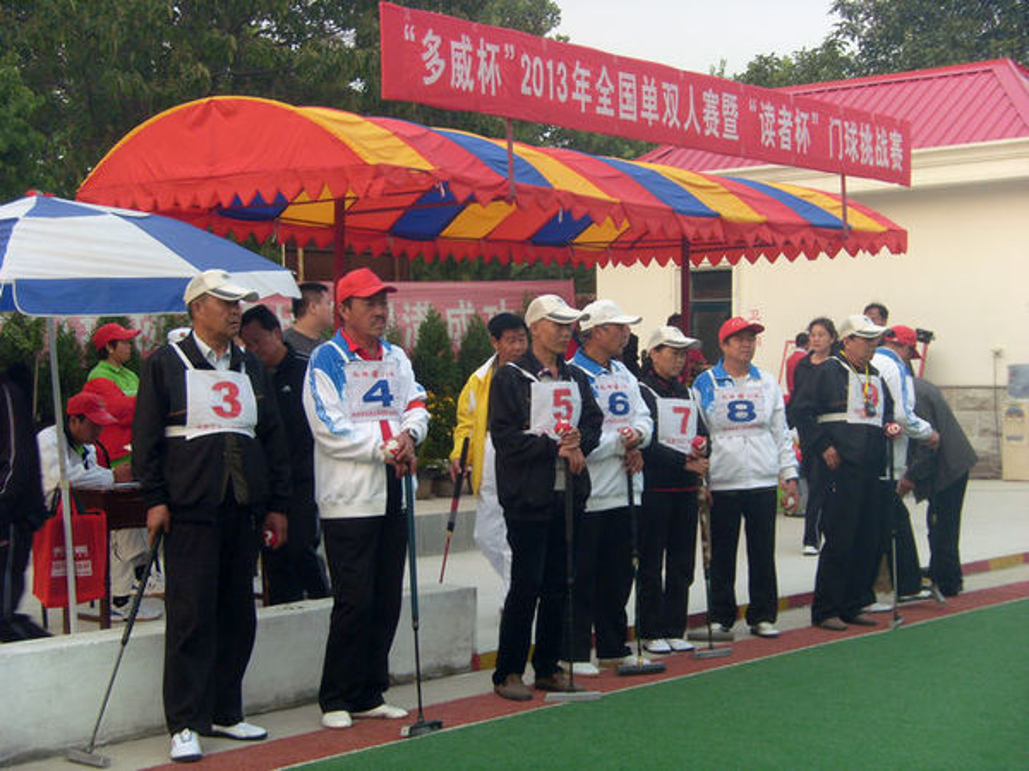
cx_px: 514
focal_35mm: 57
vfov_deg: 25.7
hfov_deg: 33.8
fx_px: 1694
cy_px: 386
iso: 100
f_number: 4
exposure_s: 1/60
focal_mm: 9.5
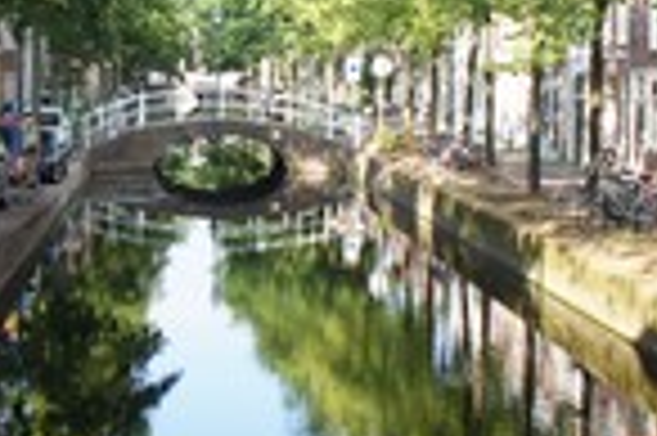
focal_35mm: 85
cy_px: 173
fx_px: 1549
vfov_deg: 16.0
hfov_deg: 23.8
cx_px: 216
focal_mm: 18
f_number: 5.6
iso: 100
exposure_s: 1/80
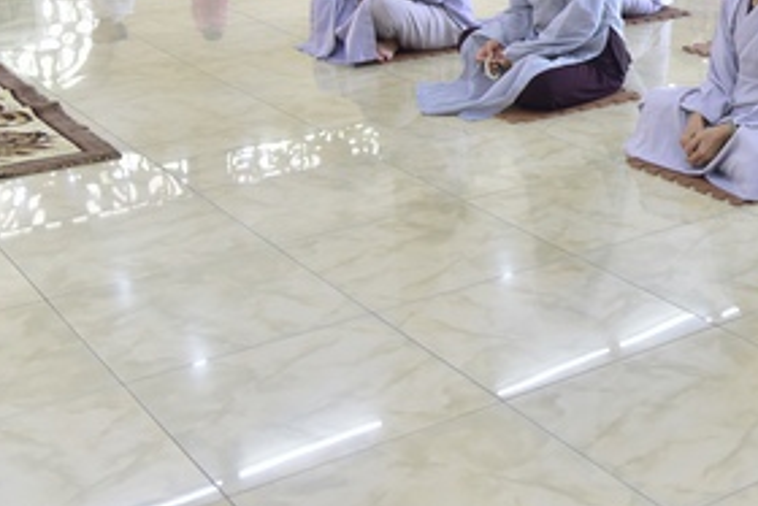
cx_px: 755
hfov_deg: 29.0
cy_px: 30
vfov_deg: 20.4
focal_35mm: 65
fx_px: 1369
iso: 800
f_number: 4
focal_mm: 28
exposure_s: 1/50
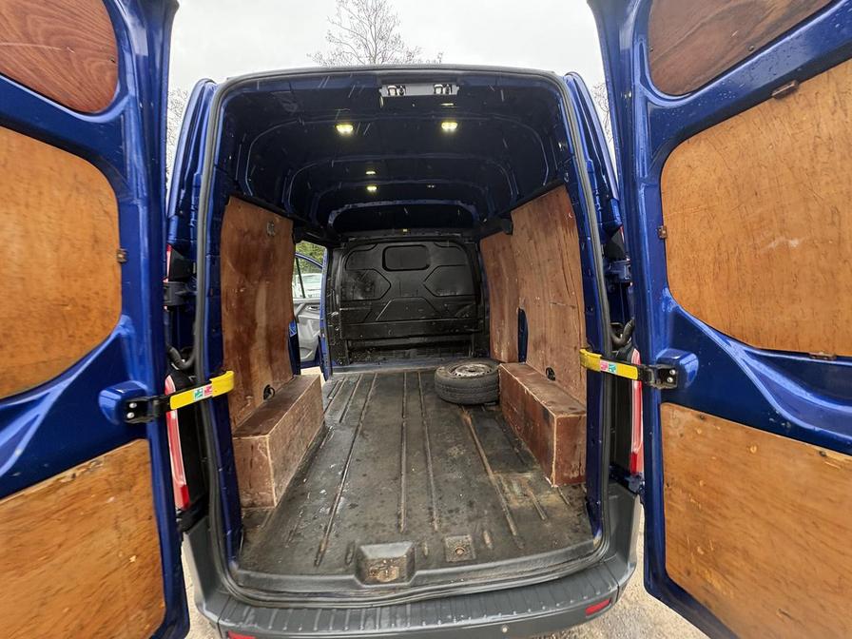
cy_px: 320
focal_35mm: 14
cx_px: 426
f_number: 2.2
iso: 250
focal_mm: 2.22
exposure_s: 1/74
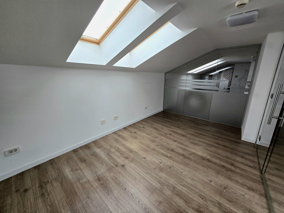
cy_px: 106
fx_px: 107
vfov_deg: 89.9
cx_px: 142
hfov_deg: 106.2
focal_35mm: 13
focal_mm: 2.2
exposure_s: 1/152
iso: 50
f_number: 2.2
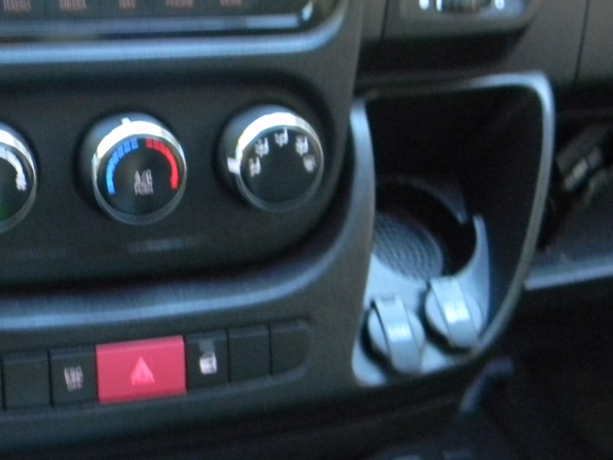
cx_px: 153
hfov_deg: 33.1
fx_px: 1010
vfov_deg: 25.5
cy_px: 139
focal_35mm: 57
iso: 400
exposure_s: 1/12.8
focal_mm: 5
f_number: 3.5
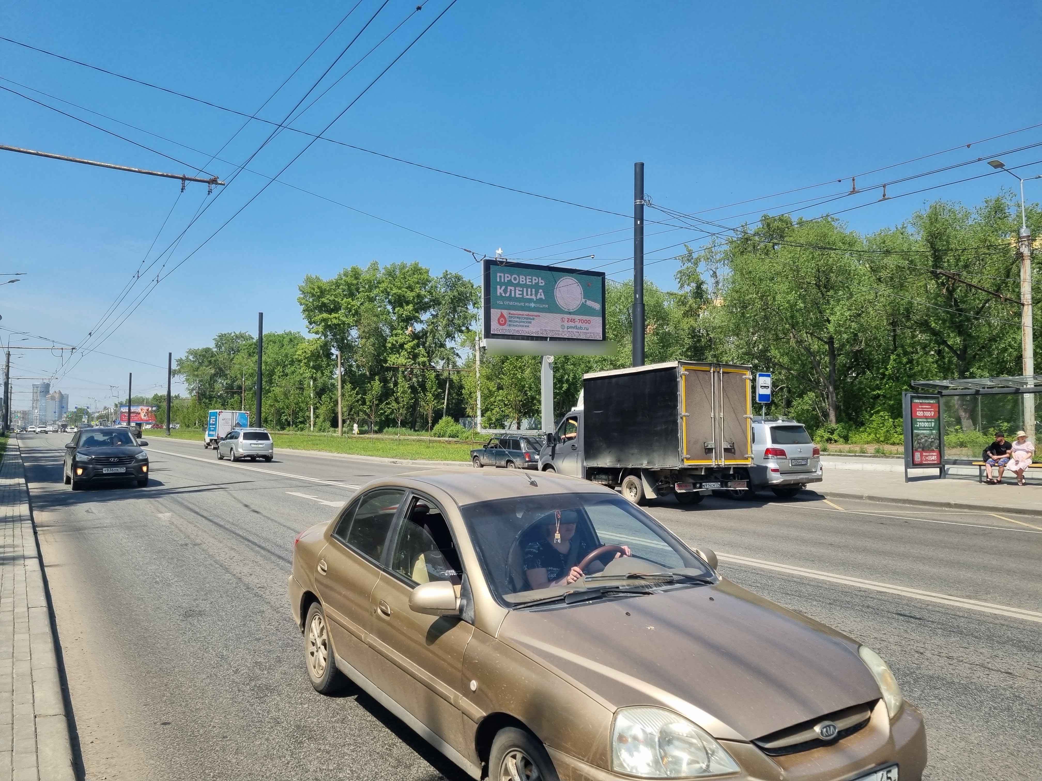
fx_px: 783
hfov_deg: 67.3
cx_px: 521
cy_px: 390
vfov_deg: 53.1
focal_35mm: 26
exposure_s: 1/2576
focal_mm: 5.4
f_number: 1.8
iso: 50
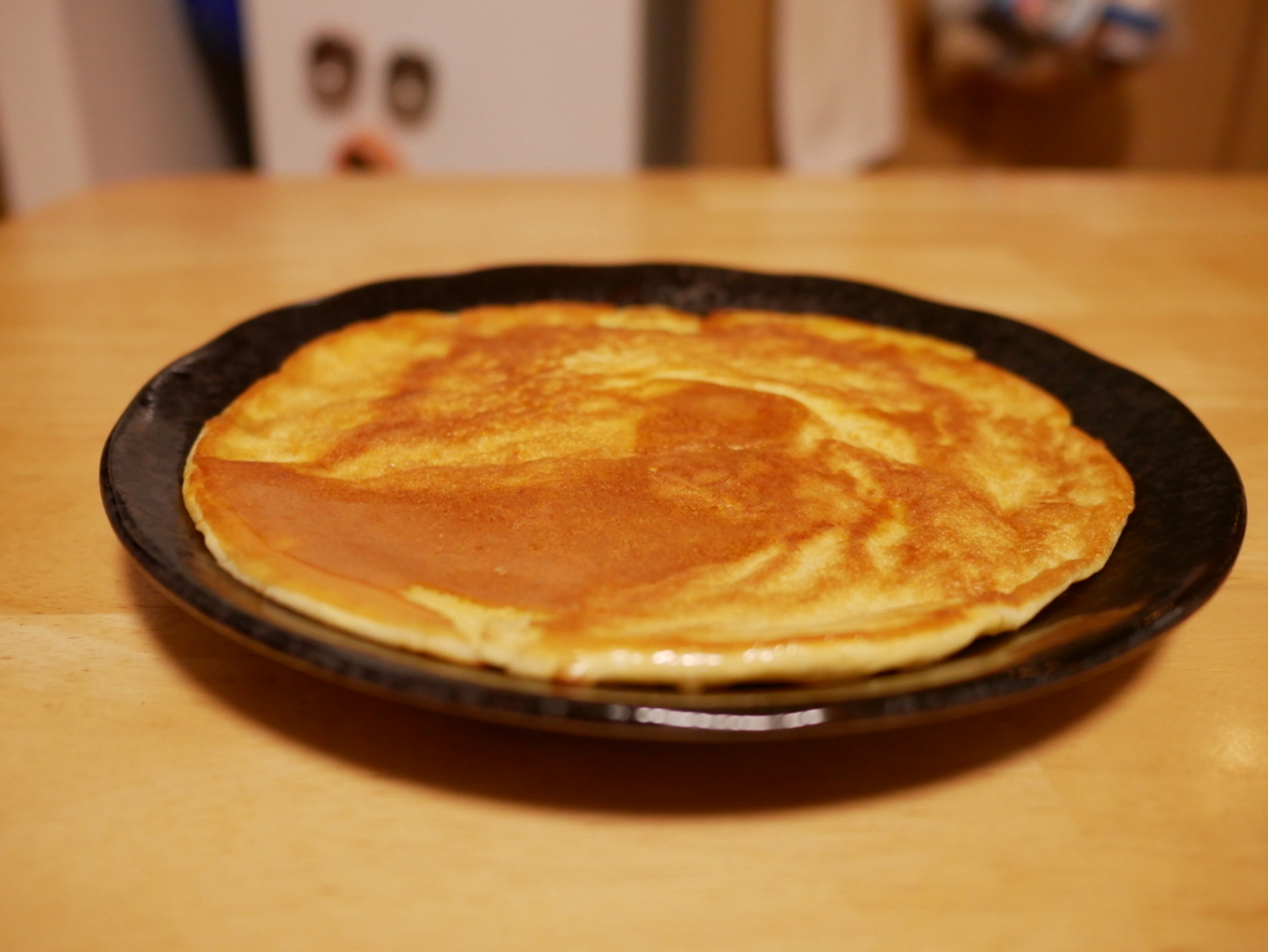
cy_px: 476
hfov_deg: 59.9
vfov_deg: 46.8
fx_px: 1099
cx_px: 634
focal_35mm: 30
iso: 1600
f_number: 2.2
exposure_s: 1/200
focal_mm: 15
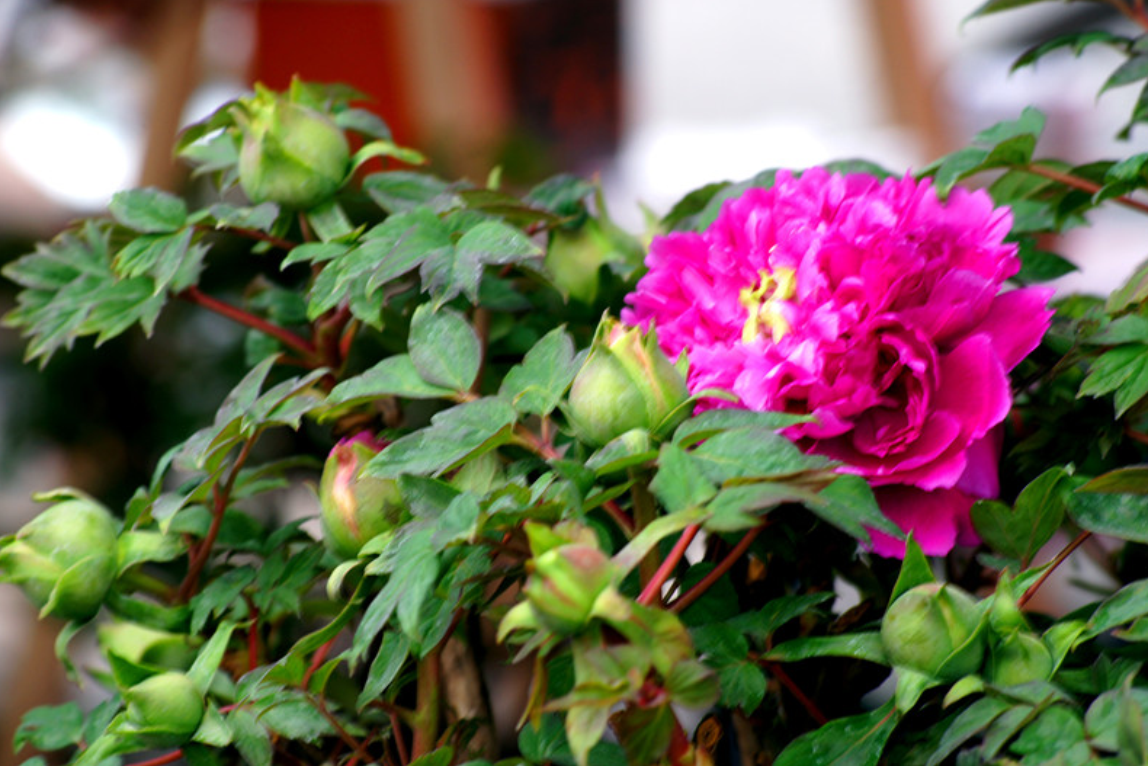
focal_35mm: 182
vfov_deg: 7.5
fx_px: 5804
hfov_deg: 11.3
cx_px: 575
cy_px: 382
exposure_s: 1/13
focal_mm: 120
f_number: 8
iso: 100
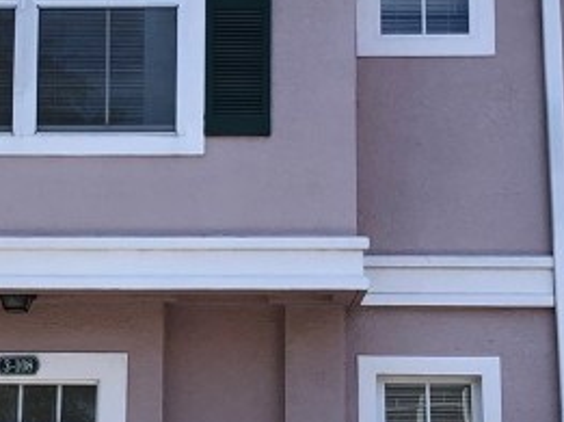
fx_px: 1790
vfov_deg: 13.4
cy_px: 247
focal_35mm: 110
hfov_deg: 17.8
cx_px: 153
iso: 20
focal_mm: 3.99
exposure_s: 1/546
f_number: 1.8
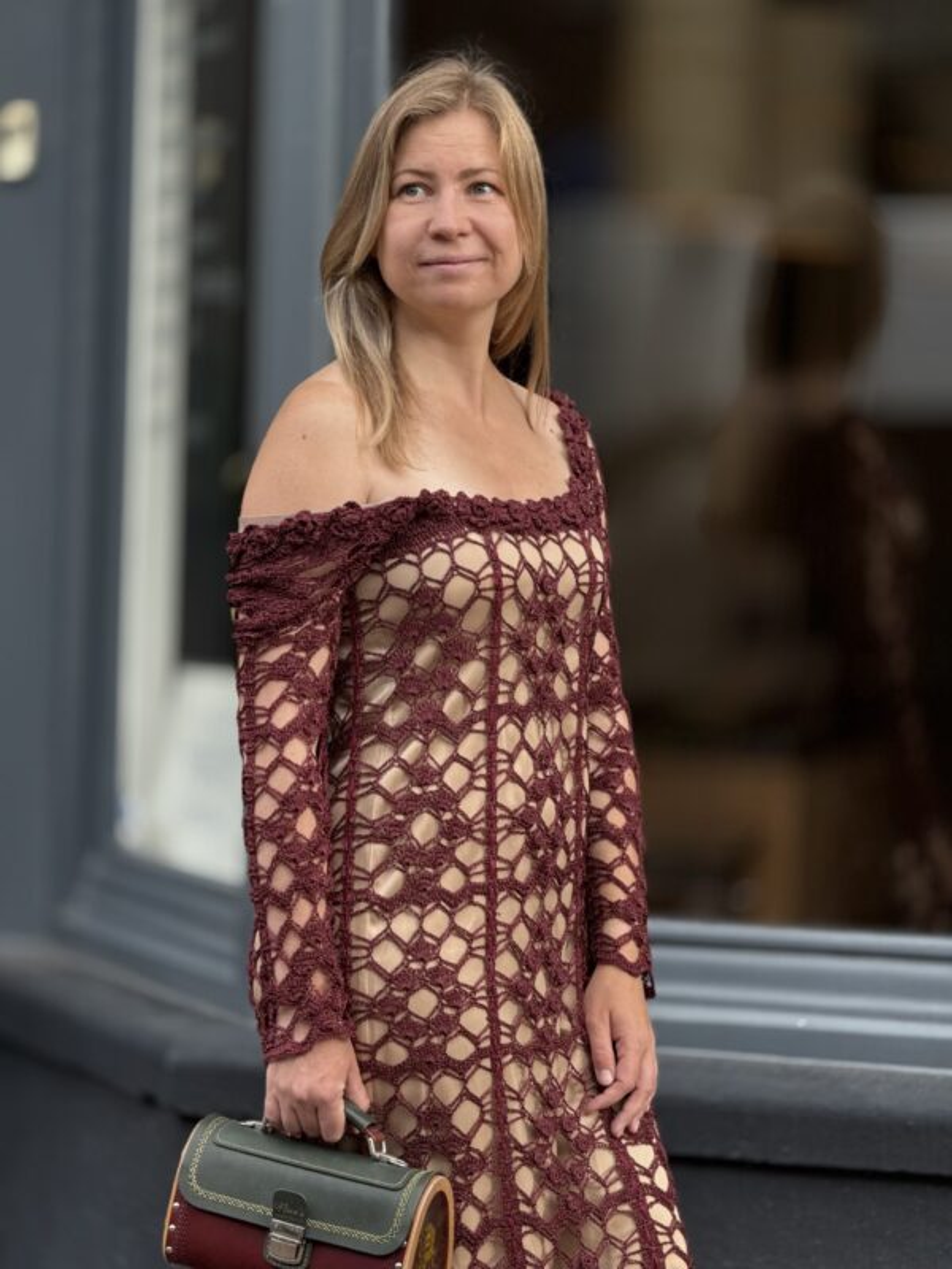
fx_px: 4400
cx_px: 476
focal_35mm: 120
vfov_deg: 16.4
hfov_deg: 12.3
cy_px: 634
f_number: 2.8
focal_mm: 15.66
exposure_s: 1/161
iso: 50
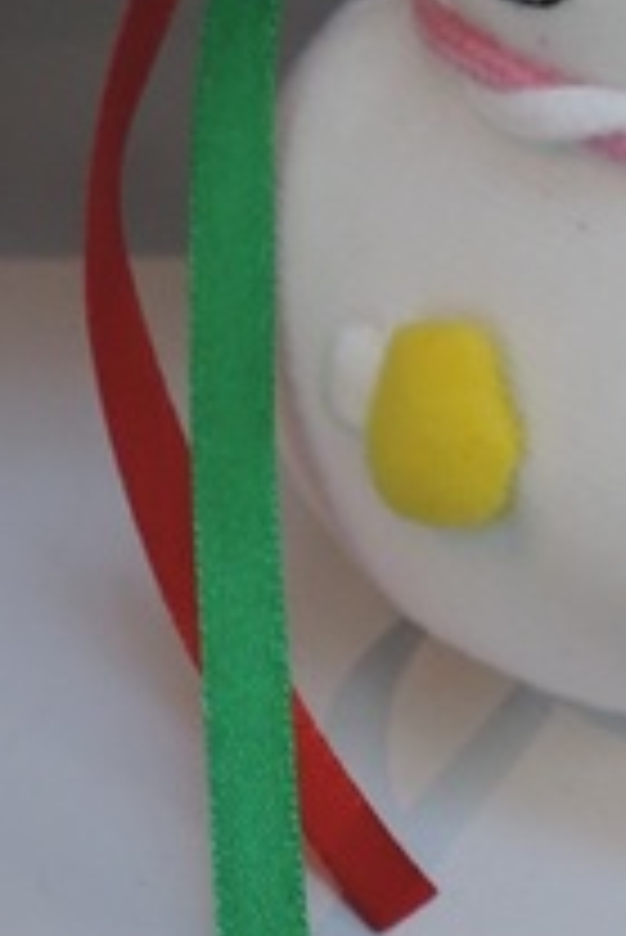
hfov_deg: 8.0
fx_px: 4426
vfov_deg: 12.0
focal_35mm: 170
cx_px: 804
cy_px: 79
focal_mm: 12.8
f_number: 3.7
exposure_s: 1/10
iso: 400
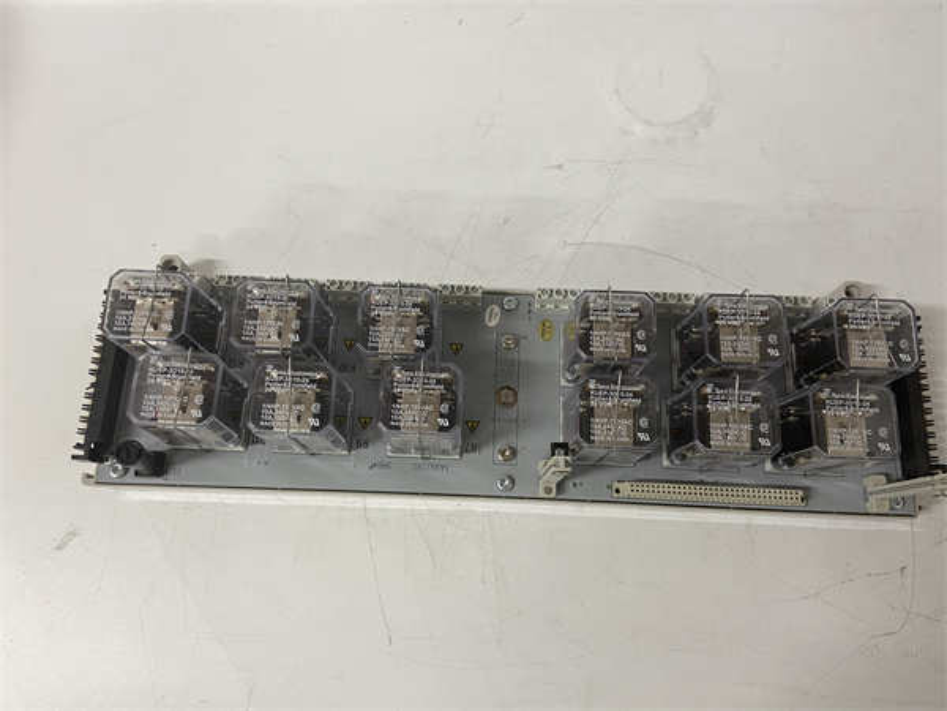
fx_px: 711
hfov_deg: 67.3
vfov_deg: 53.1
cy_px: 356
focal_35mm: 26
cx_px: 474
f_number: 1.8
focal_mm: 4.25
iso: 80
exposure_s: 1/50
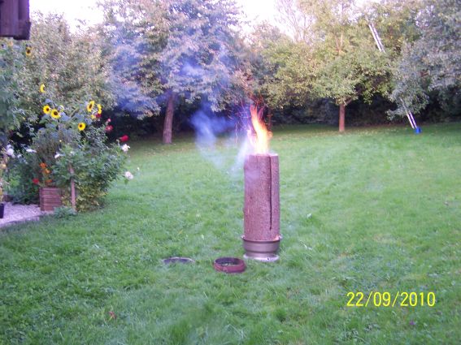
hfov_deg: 49.0
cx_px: 230
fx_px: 506
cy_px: 172
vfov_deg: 37.7
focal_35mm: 38
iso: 140
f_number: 2.8
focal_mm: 6.3
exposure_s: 1/8
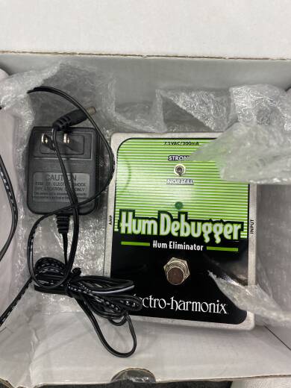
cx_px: 146
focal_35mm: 26
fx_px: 291
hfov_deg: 53.1
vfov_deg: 67.3
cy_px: 194
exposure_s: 1/120
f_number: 1.8
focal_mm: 4.25
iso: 125
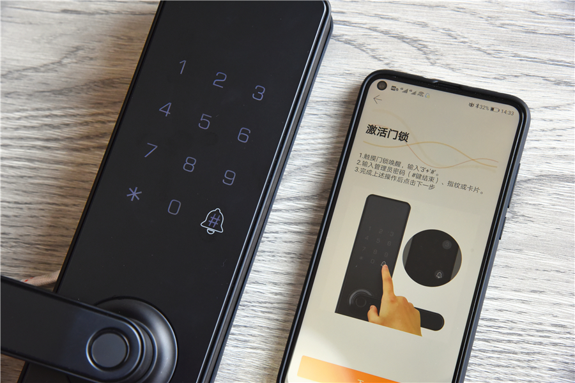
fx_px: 1374
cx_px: 288
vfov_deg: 15.9
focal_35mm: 86
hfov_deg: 23.6
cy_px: 192
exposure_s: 1/100
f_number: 9
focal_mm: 86
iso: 2800
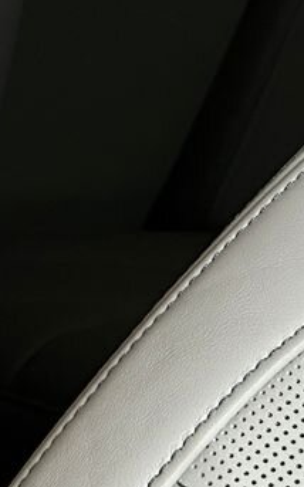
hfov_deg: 5.3
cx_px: 625
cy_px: 268
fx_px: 3239
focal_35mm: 244
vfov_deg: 8.6
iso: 250
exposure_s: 1/50
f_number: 2.8
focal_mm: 9
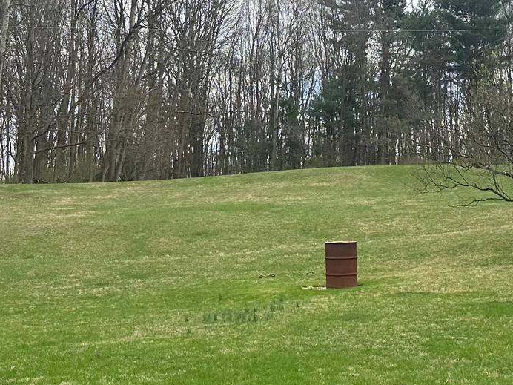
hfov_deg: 27.4
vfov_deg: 20.7
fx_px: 1052
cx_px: 294
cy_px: 178
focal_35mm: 71
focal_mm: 6.86
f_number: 1.78
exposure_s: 1/2591
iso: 80
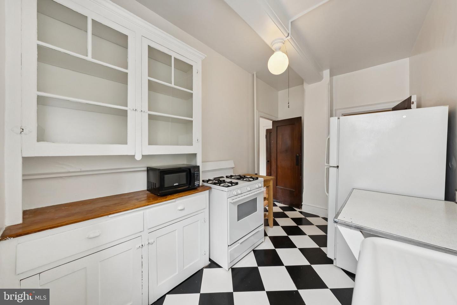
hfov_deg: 112.6
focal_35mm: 12
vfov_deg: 90.0
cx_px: 228
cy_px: 152
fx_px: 152
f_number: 7.1
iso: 640
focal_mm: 12
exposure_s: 1/50
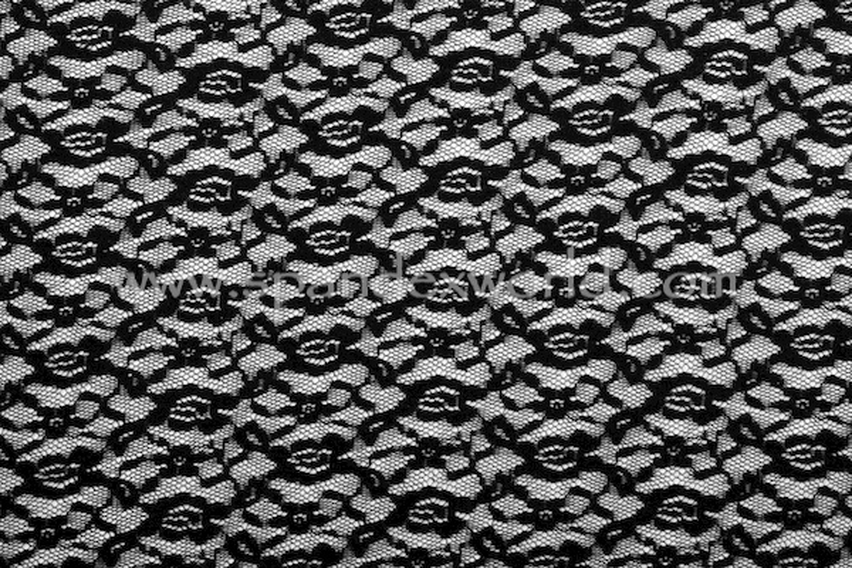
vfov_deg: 11.1
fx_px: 2911
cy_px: 284
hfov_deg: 16.7
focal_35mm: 123
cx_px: 426
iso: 250
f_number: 11
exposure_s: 1/200
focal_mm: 82
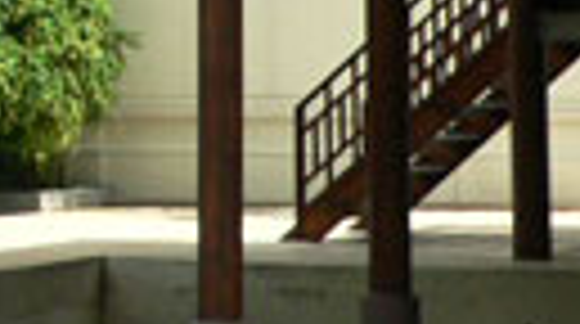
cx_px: -108
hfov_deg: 7.2
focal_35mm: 300
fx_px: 4605
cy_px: -400
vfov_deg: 4.0
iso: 100
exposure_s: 1/1000
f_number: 2.8
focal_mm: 7.7
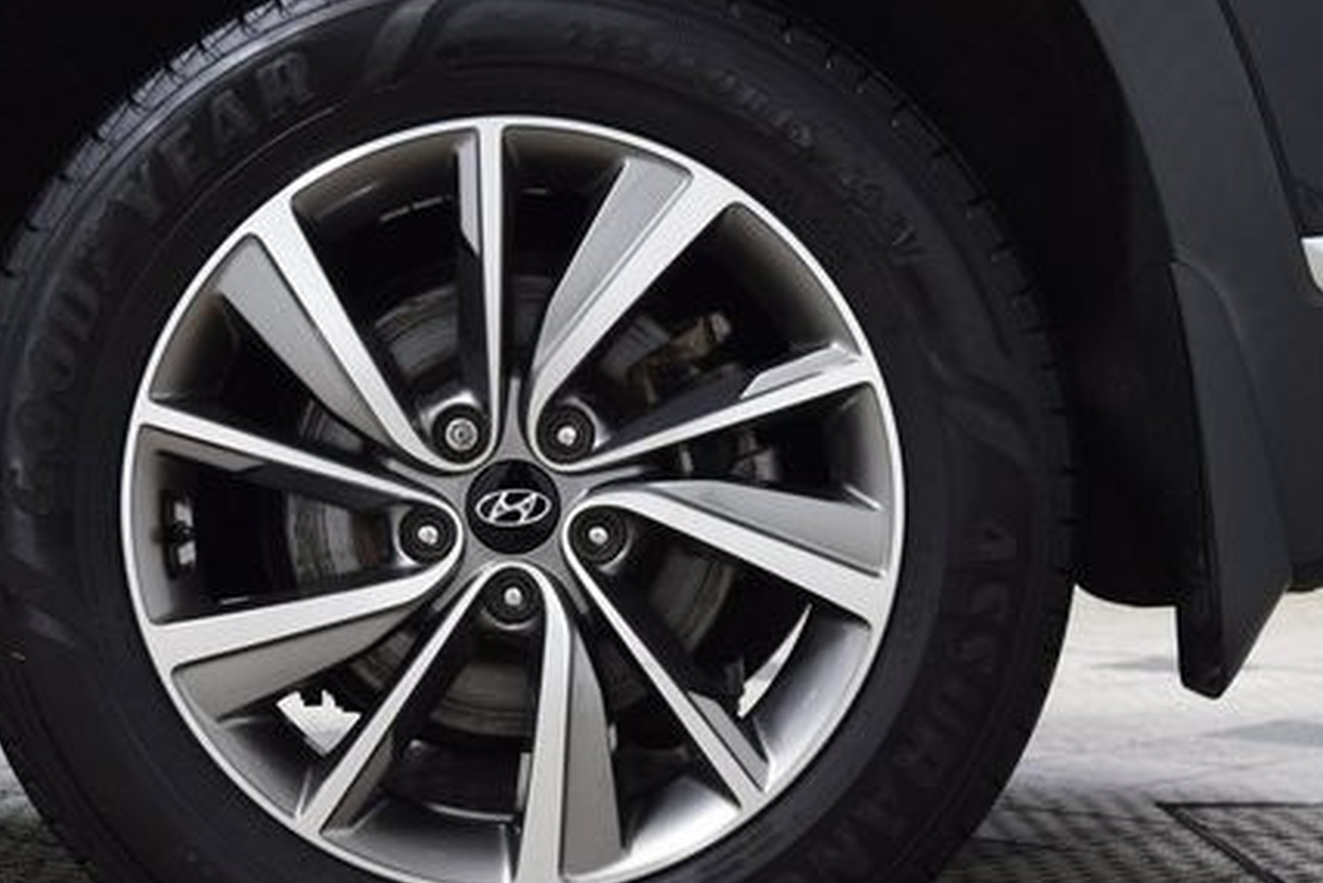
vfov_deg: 15.2
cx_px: 545
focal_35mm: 90
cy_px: 482
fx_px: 3308
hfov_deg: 22.6
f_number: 6.3
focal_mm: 40
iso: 1000
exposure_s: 1/15
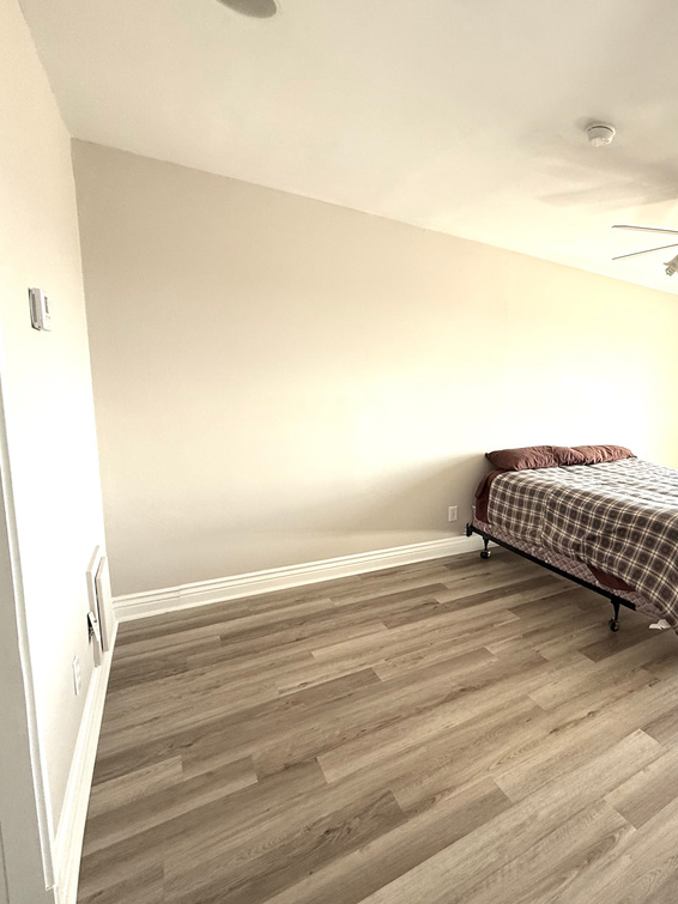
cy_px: 453
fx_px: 496
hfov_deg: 60.7
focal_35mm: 19
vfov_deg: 84.7
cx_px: 579
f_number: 2.2
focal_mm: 2.22
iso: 100
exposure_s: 1/99
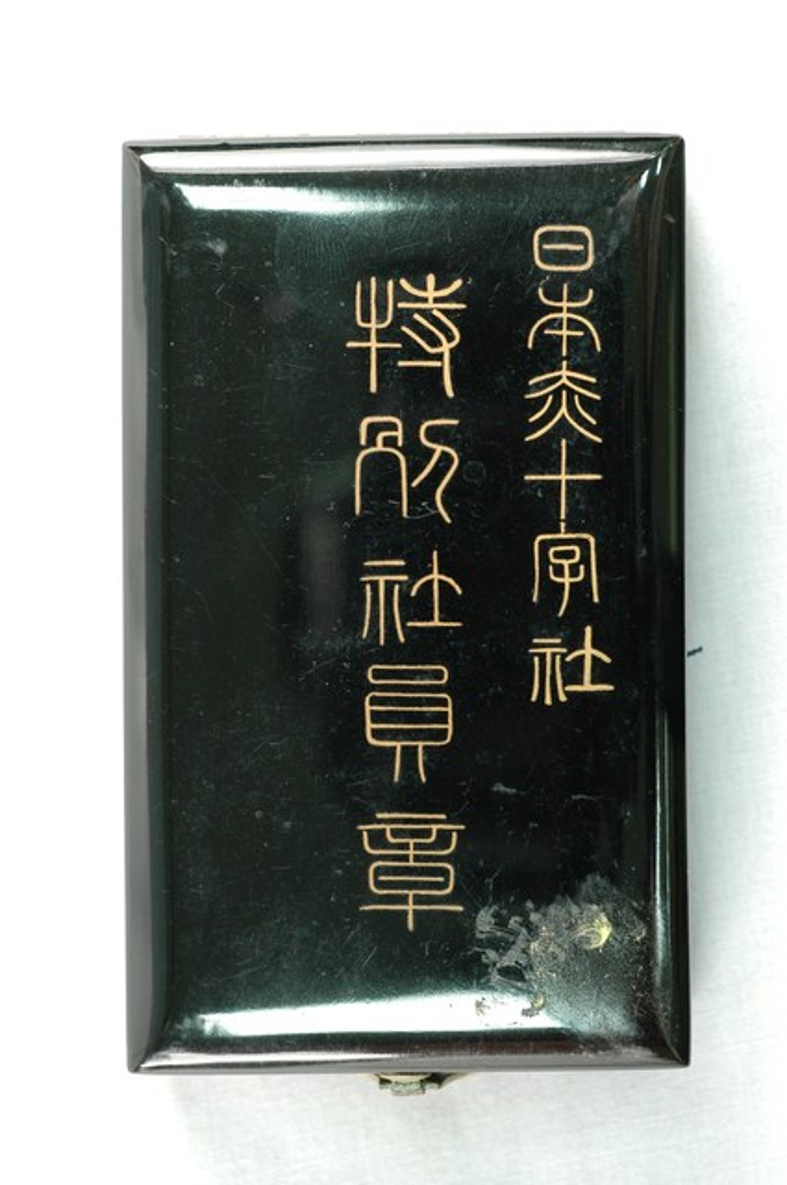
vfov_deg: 22.6
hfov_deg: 15.1
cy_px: 592
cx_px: 394
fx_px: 2959
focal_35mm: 90
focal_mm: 60
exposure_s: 1/4
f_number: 8
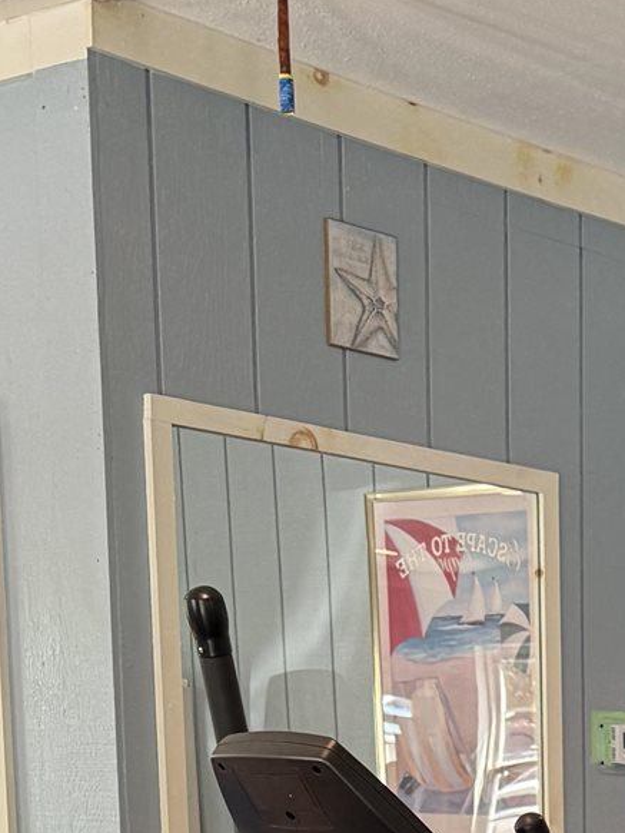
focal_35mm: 95
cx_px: 937
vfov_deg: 17.5
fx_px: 2285
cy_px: 1411
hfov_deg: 14.5
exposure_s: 1/120
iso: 200
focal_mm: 6.76
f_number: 1.78
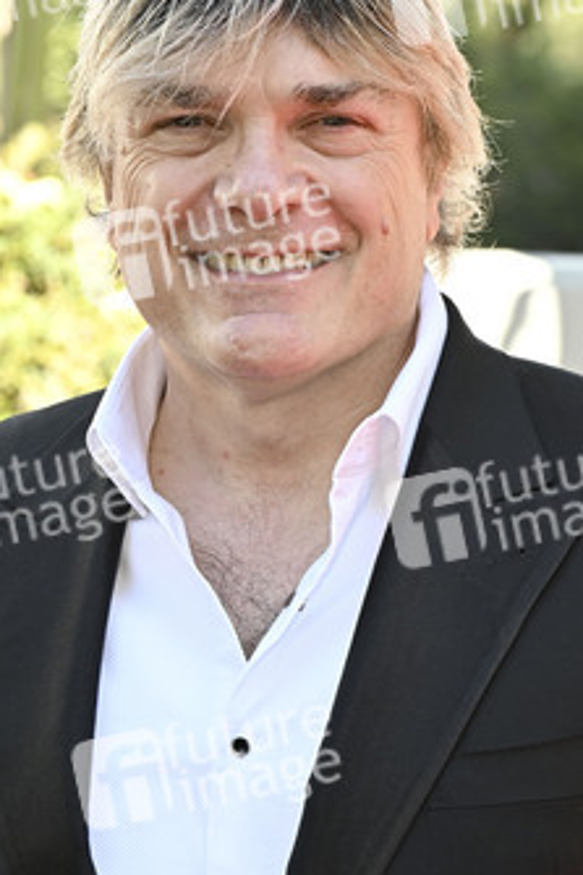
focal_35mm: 148
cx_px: 282
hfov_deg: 9.3
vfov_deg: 13.9
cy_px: 376
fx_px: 3599
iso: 500
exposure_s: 1/320
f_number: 5.6
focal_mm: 83
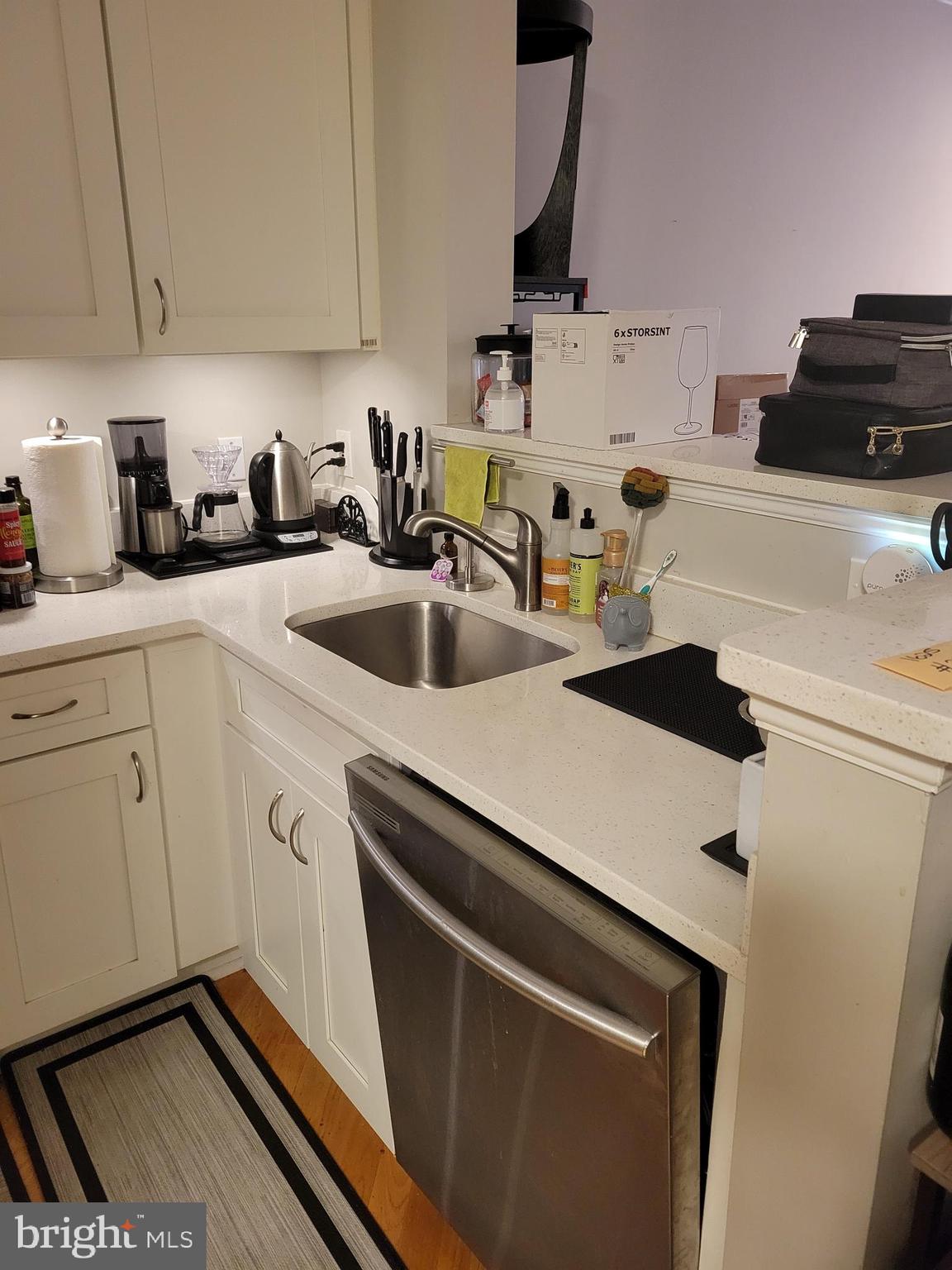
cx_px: 476
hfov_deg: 53.1
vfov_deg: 67.3
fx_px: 953
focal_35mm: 26
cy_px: 635
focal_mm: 5.4
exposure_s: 1/40
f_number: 1.8
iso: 640
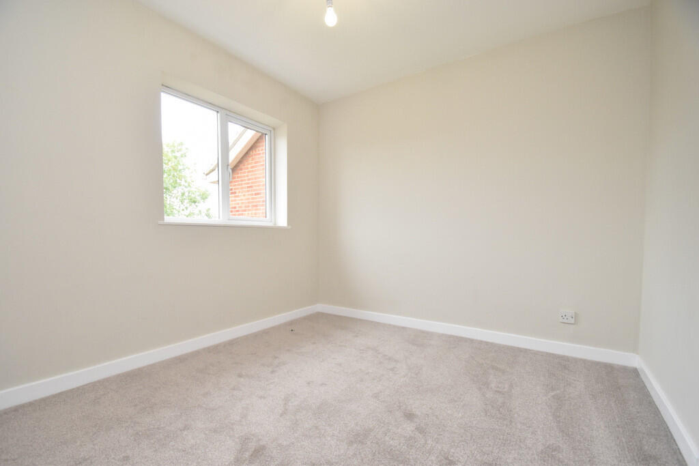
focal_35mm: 15
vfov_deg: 77.3
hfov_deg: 100.4
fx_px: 291
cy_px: 233
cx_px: 350
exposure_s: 1/160
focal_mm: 10
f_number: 4.5
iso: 800
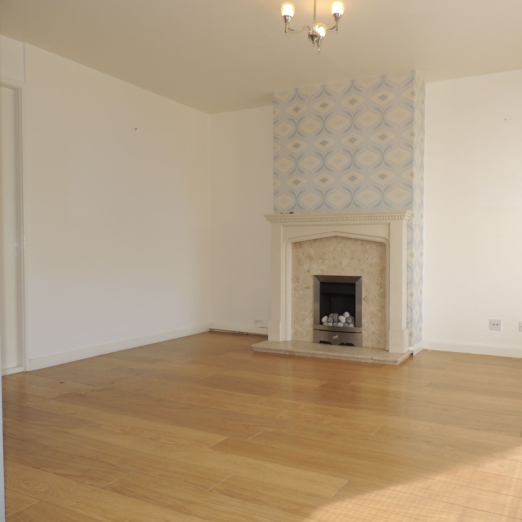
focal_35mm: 29
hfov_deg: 55.2
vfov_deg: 55.6
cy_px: 263
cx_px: 314
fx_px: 495
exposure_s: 1/100
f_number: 3
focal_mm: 4.3
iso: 100
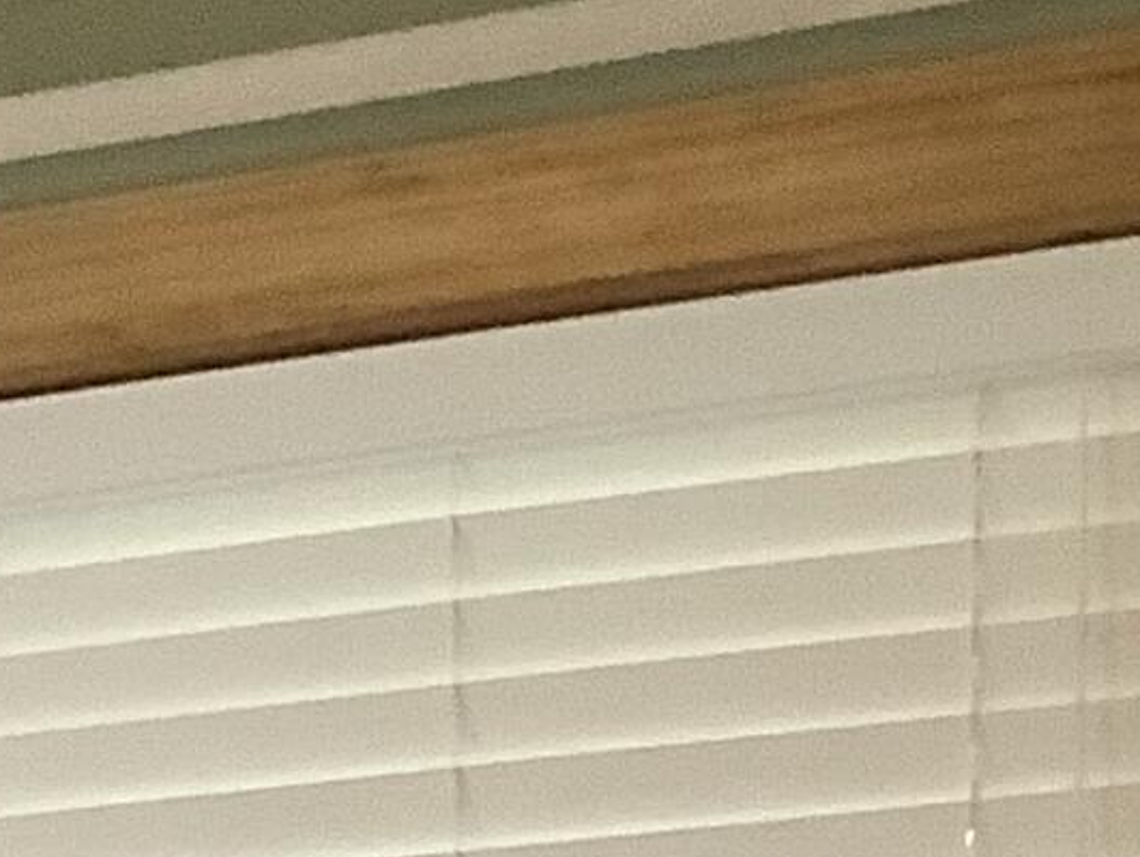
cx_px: -1823
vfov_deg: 7.8
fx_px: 5767
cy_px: 2103
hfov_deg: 9.7
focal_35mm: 175
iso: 200
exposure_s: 1/60
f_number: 2.4
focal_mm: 3.3
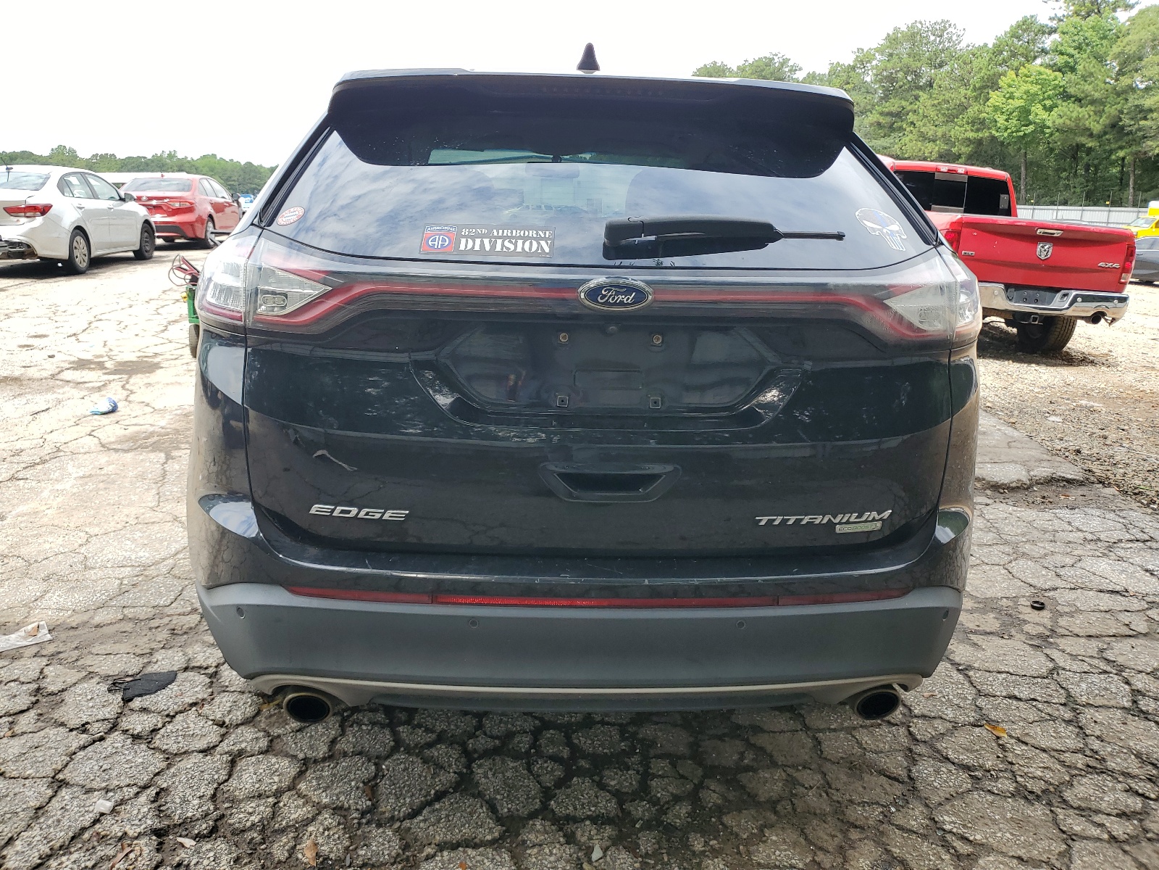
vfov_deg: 53.1
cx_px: 580
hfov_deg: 67.3
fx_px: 871
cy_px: 435
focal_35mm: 26
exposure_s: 1/833
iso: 50
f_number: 1.5
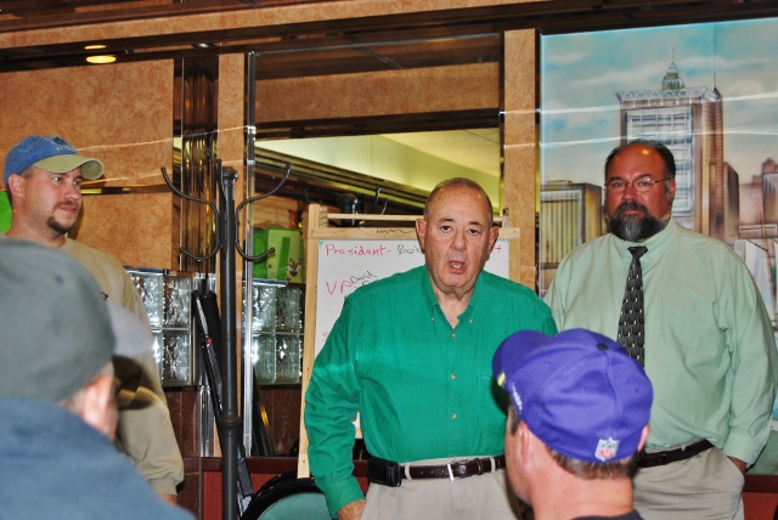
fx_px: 1557
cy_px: 260
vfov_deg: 19.0
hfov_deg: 28.0
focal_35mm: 72
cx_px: 389
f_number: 5.6
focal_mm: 48
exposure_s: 1/60
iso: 200
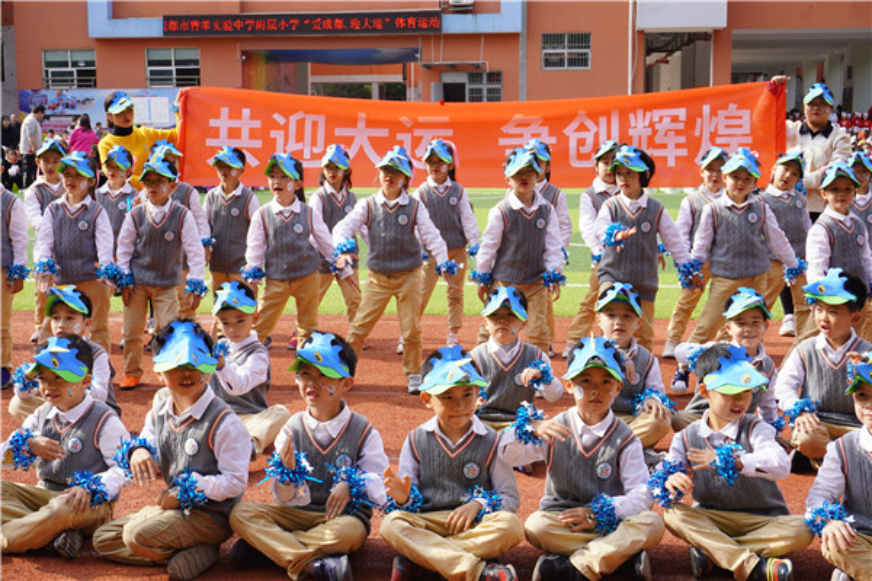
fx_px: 1235
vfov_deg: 26.5
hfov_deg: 38.9
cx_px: 436
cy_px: 290
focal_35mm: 51
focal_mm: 34
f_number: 8
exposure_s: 1/250
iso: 200
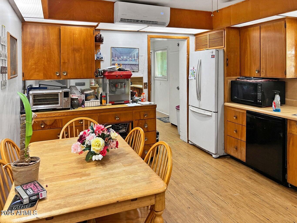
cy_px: 112
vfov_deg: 53.1
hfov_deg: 67.3
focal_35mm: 26
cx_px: 148
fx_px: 223
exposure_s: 1/60
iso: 125
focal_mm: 5.7
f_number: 1.5
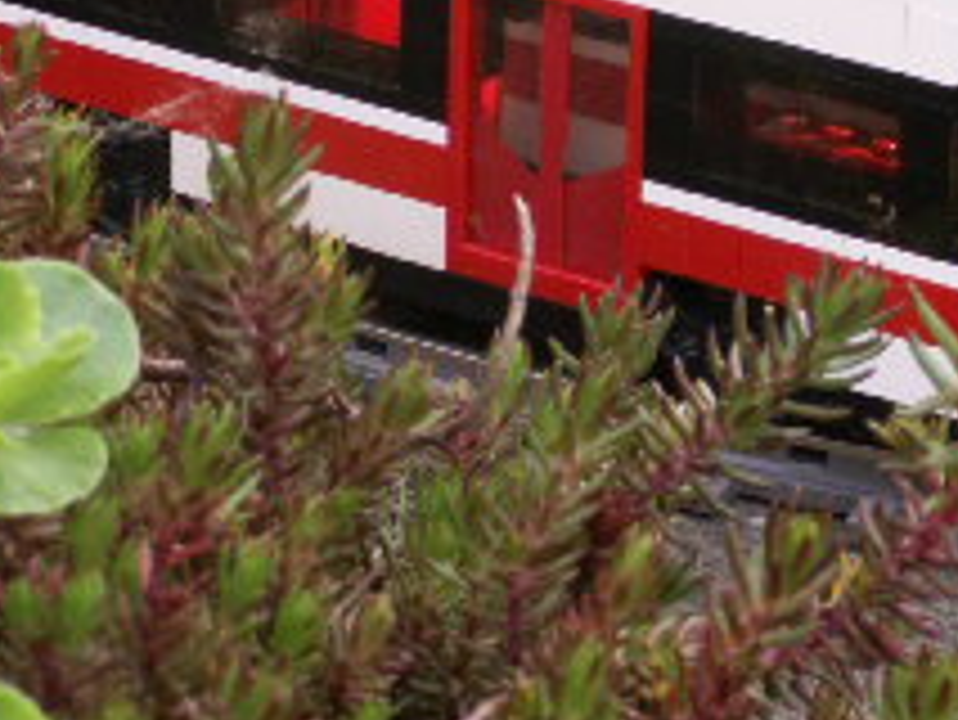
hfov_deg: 10.6
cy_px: 162
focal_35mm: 186
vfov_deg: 8.0
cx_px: 652
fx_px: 5150
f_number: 4
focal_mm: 10.28
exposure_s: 1/100
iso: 50
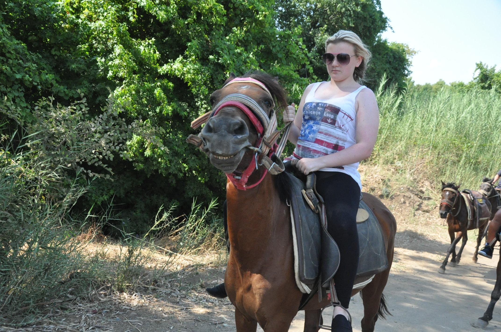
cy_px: 166
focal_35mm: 36
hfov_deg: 53.2
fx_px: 500
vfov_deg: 36.8
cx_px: 250
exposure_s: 1/1600
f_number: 6.3
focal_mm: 24
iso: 1600
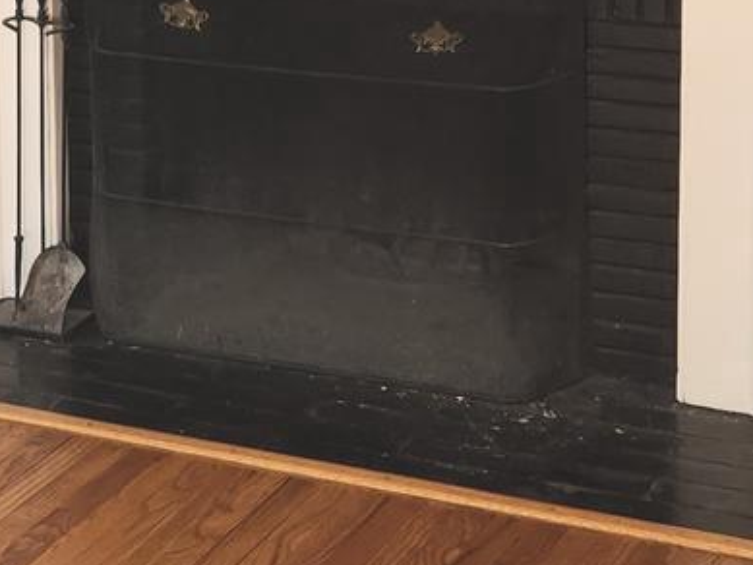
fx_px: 2633
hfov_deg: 15.8
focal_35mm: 121
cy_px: -103
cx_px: -83
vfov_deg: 12.0
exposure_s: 1/120
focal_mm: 5.4
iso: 25
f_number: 1.8
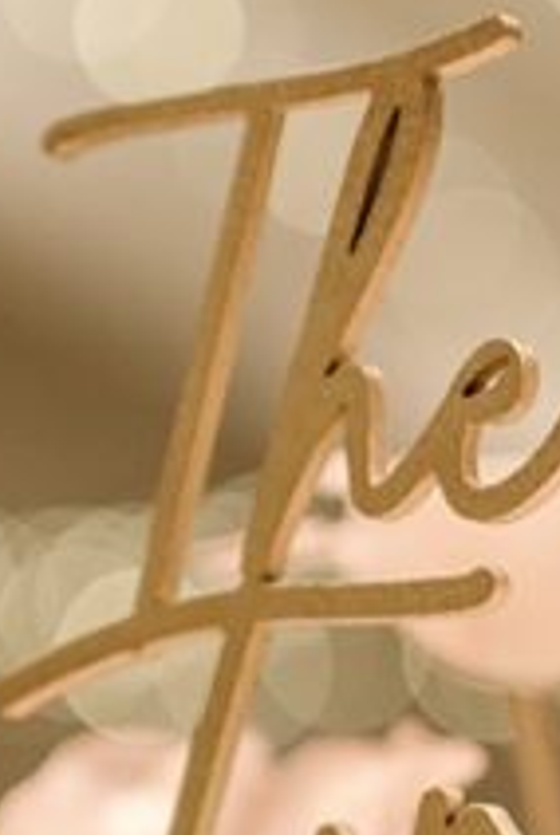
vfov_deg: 12.0
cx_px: 532
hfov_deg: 8.1
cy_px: 870
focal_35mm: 169
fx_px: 3930
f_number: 2
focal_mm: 35
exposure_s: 1/200
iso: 500
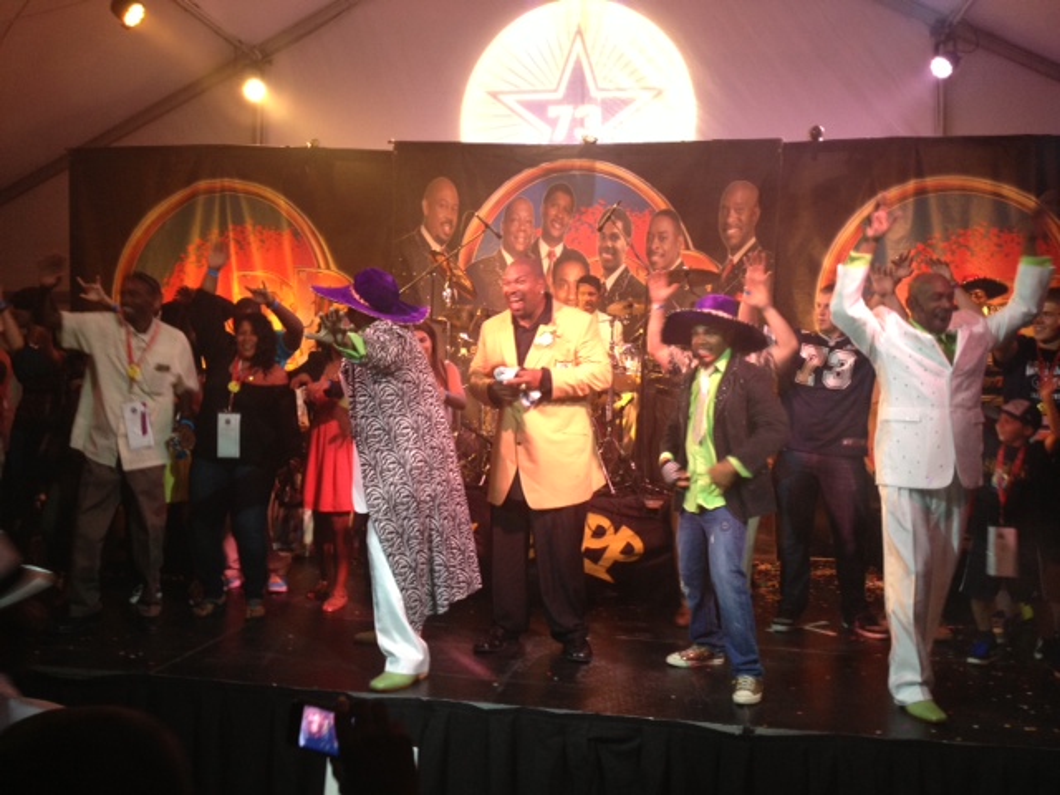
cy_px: 398
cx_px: 530
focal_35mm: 35
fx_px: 1072
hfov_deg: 52.6
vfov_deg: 40.7
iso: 100
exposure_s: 1/20
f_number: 2.4
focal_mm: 4.28
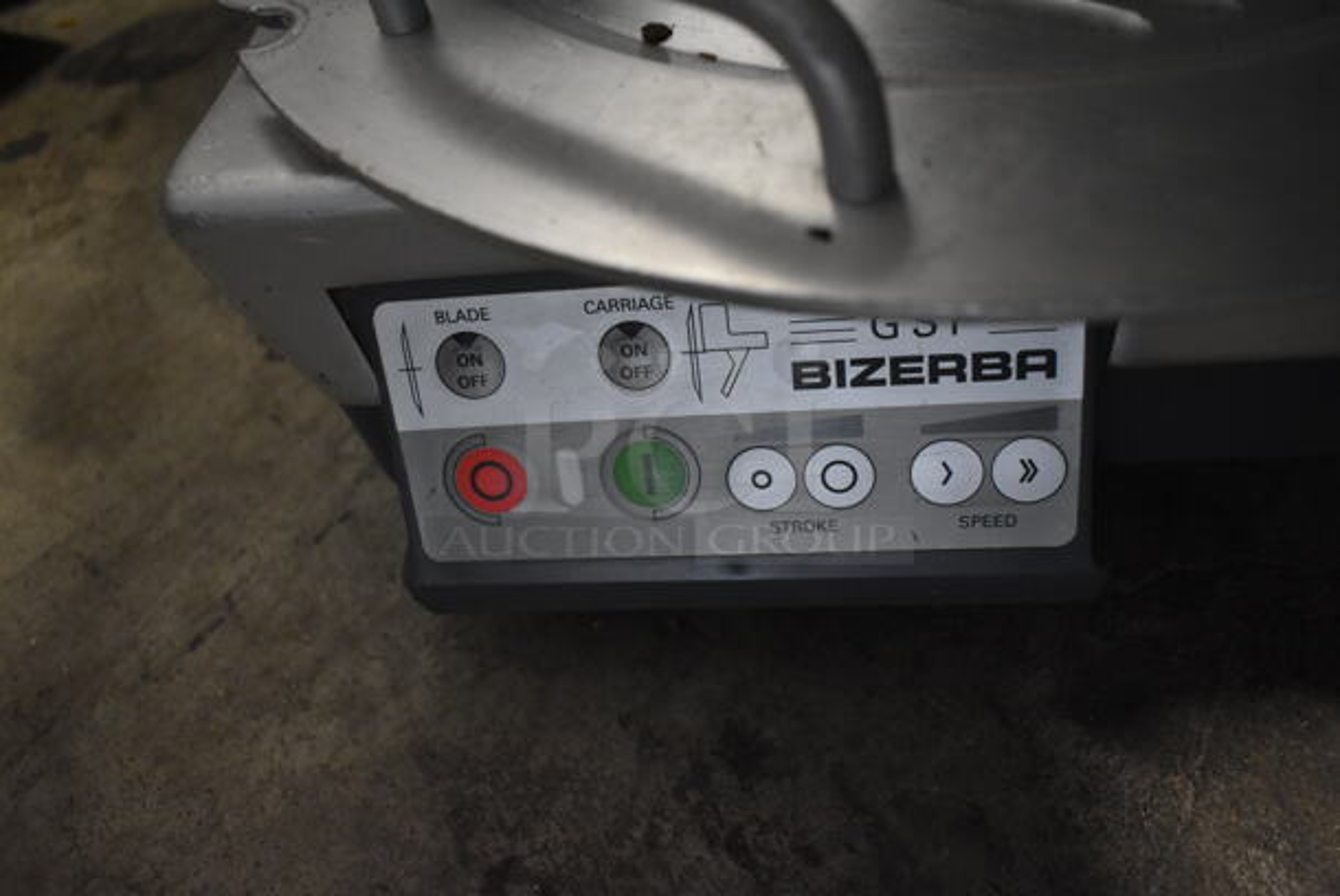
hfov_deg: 61.9
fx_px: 1118
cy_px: 448
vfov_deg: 43.7
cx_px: 670
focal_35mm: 30
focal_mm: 20
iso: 2800
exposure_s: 1/30
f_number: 3.5
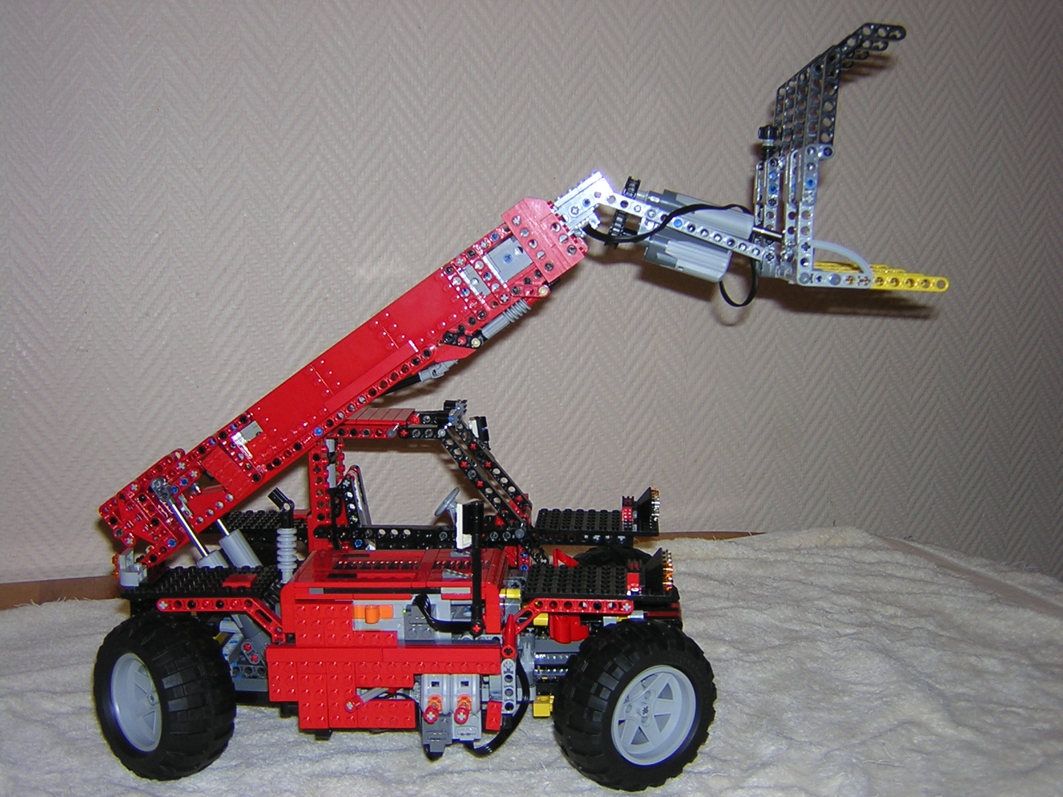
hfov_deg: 46.8
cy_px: 398
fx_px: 1228
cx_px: 532
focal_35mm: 40
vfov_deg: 36.0
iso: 100
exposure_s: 1/60.1
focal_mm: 5.2
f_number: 2.7
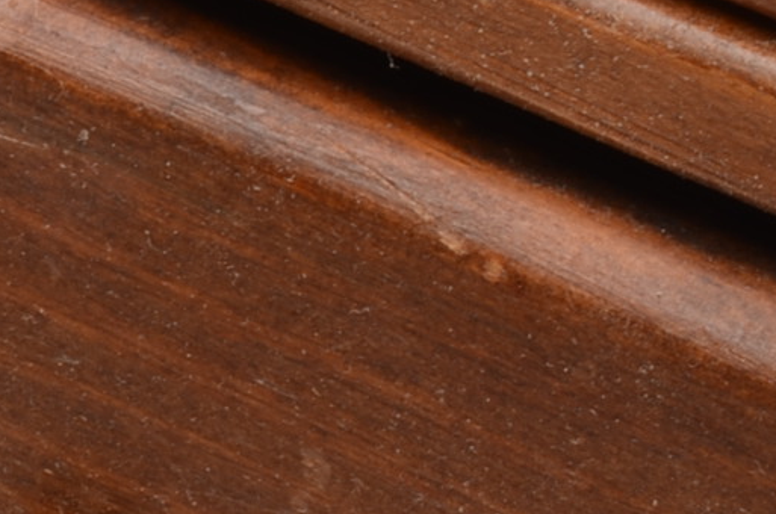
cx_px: -998
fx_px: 8529
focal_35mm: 396
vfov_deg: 3.5
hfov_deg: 5.1
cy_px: 92
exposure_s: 1/160
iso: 100
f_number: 25
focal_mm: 55
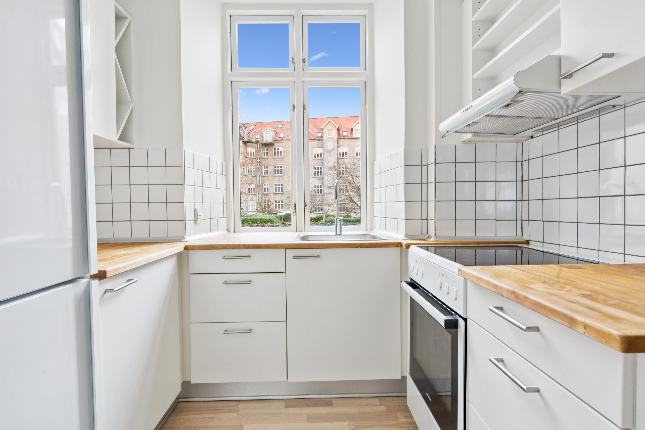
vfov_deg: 67.4
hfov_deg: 90.0
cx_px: 322
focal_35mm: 18
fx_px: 322
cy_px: 215
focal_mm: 18
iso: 800
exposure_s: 1/1.25
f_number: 11
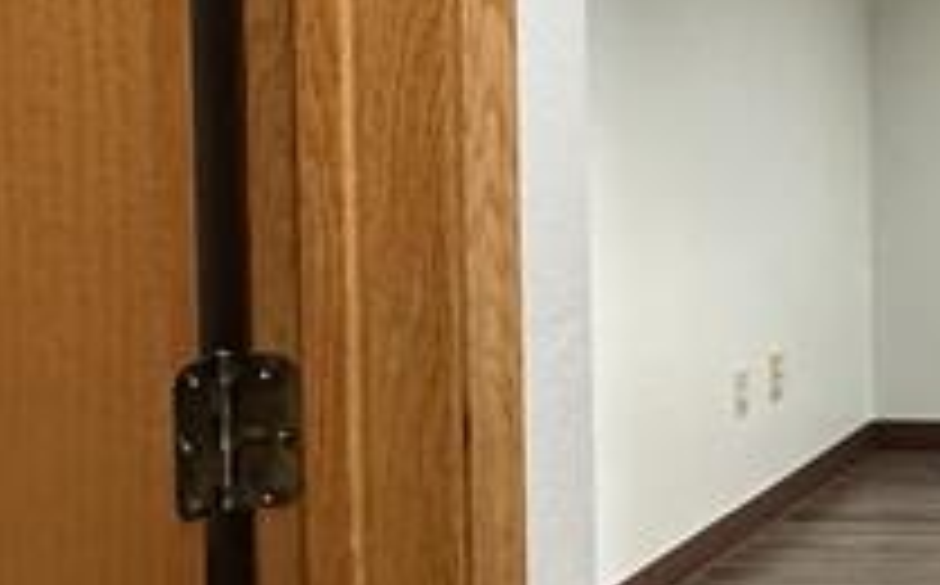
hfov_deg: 20.1
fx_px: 2328
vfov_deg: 14.2
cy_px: 90
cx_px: 1358
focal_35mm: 91
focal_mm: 2.22
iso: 200
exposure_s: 1/60
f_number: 2.2
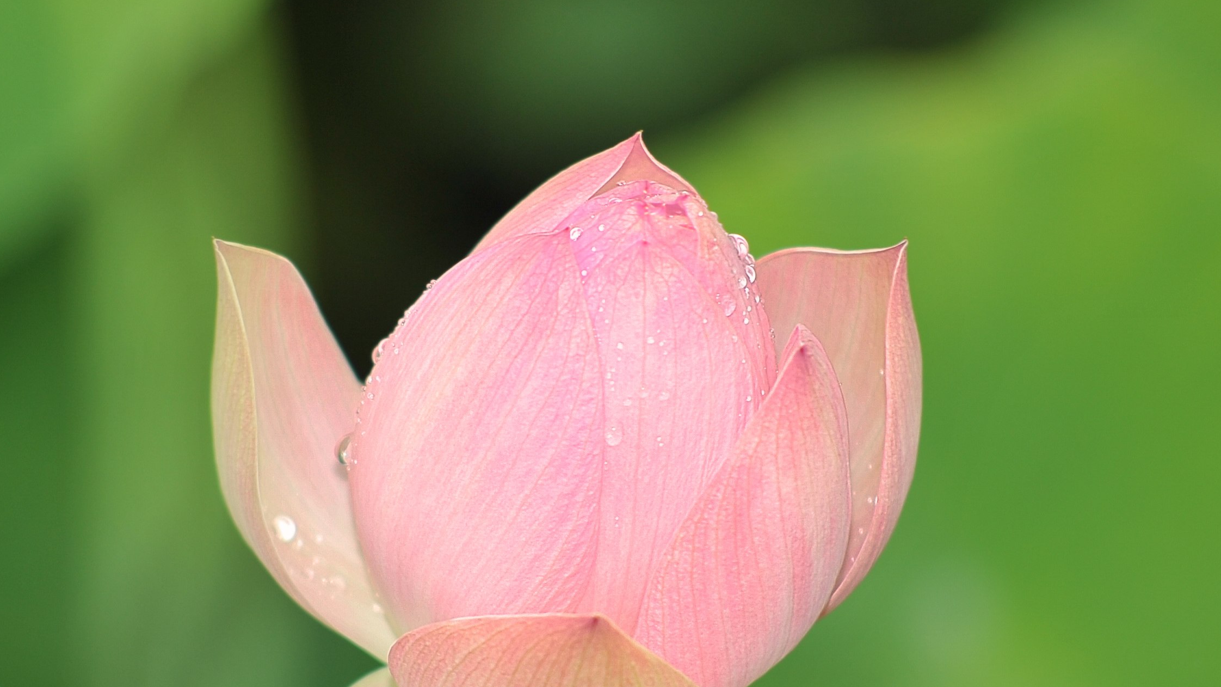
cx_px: 588
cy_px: 377
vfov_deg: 2.9
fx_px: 13500
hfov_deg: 5.2
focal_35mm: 417
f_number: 5.6
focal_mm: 210
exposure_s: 1/160
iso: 250
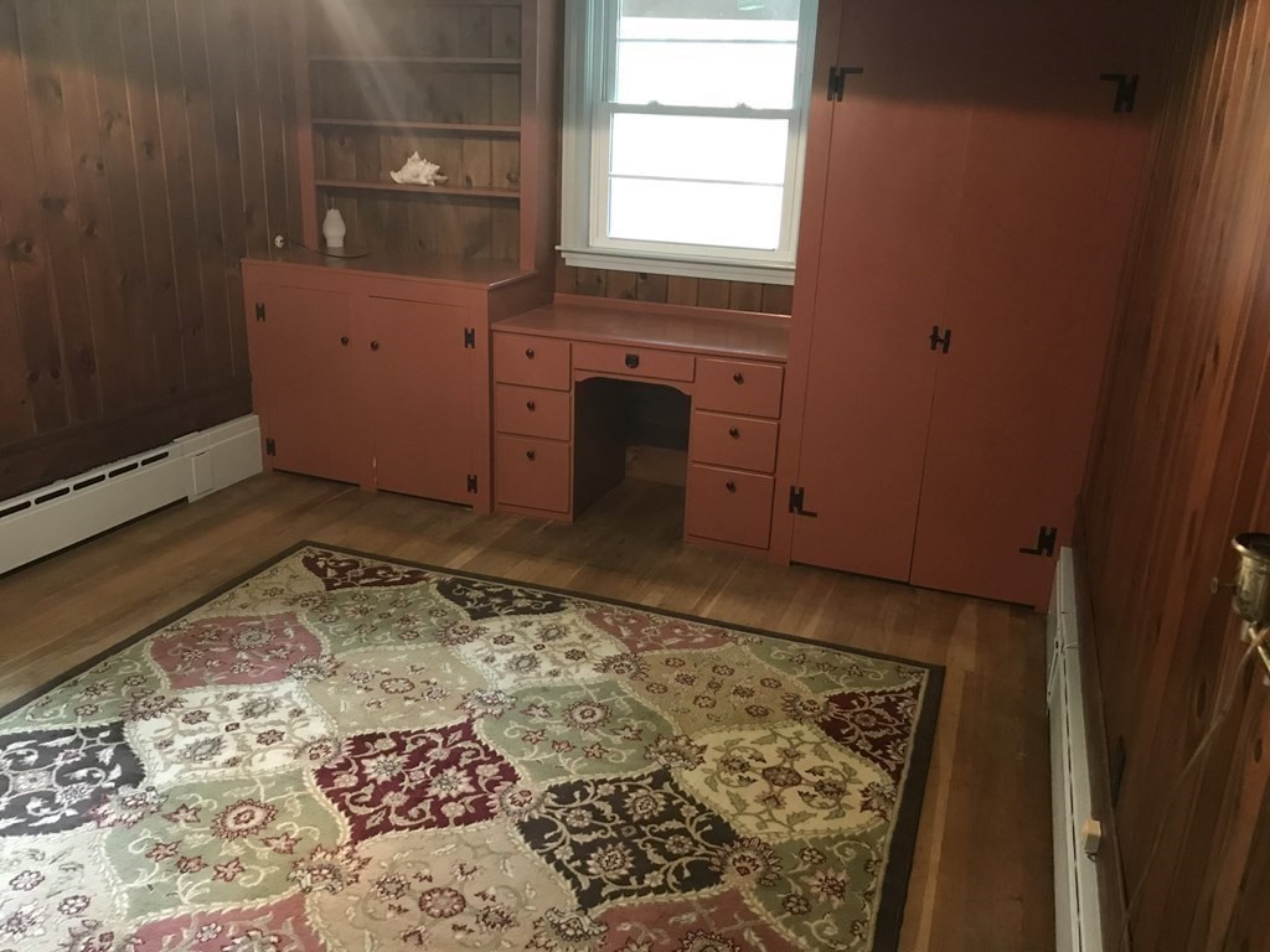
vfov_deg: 49.7
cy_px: 476
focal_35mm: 28
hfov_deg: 63.4
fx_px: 1027
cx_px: 635
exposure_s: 1/6
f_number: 1.8
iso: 80
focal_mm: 3.99
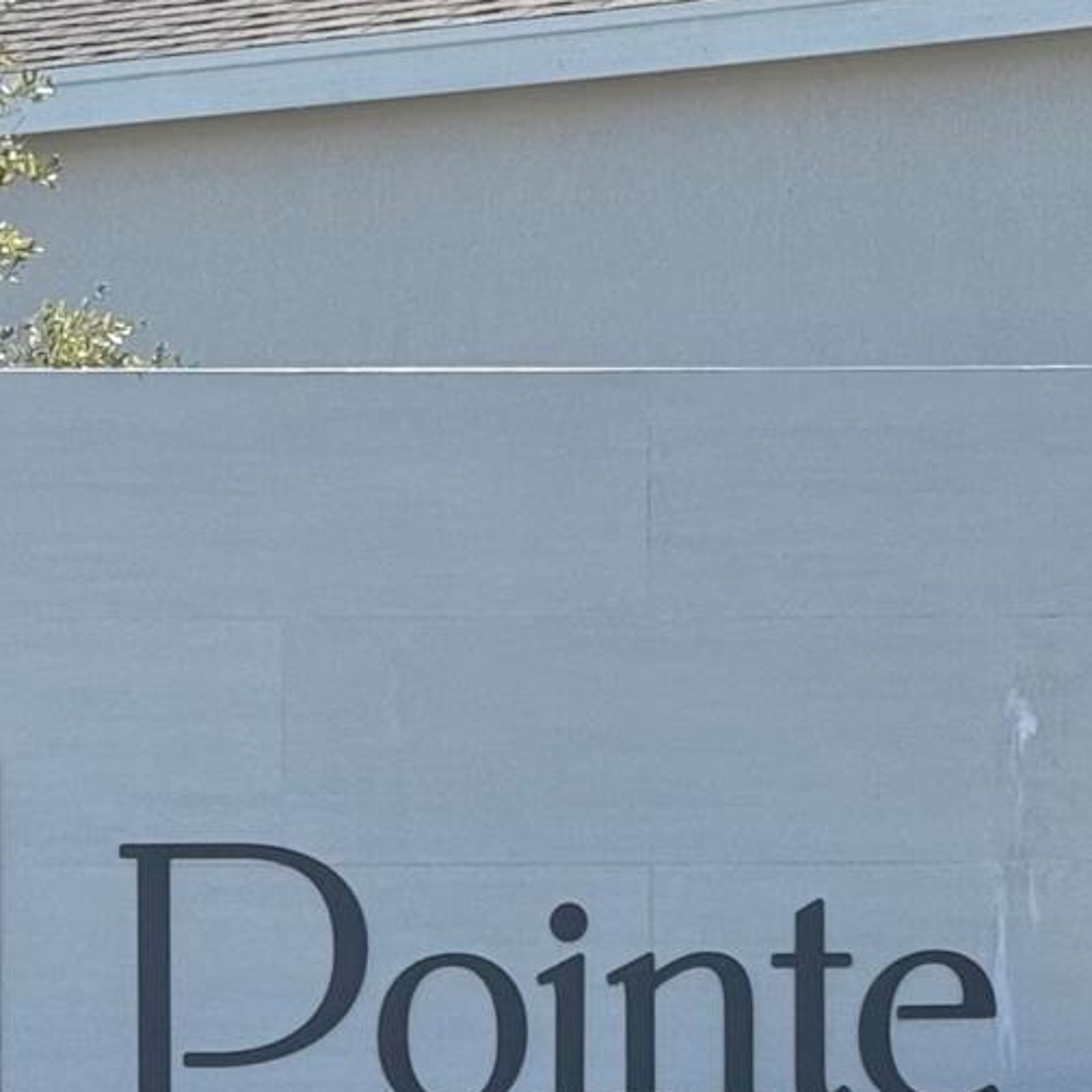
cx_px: 102
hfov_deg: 10.1
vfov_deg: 10.1
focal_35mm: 172
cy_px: 1103
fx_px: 6139
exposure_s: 1/3704
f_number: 1.78
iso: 80
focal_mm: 6.76
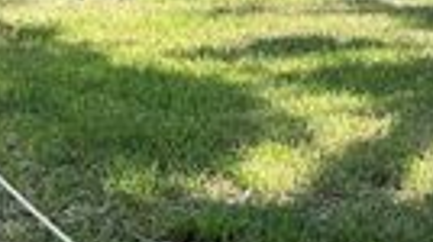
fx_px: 1216
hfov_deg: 18.7
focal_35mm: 106
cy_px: -289
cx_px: -142
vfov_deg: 10.2
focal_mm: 4.2
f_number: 1.6
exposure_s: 1/1435
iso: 32
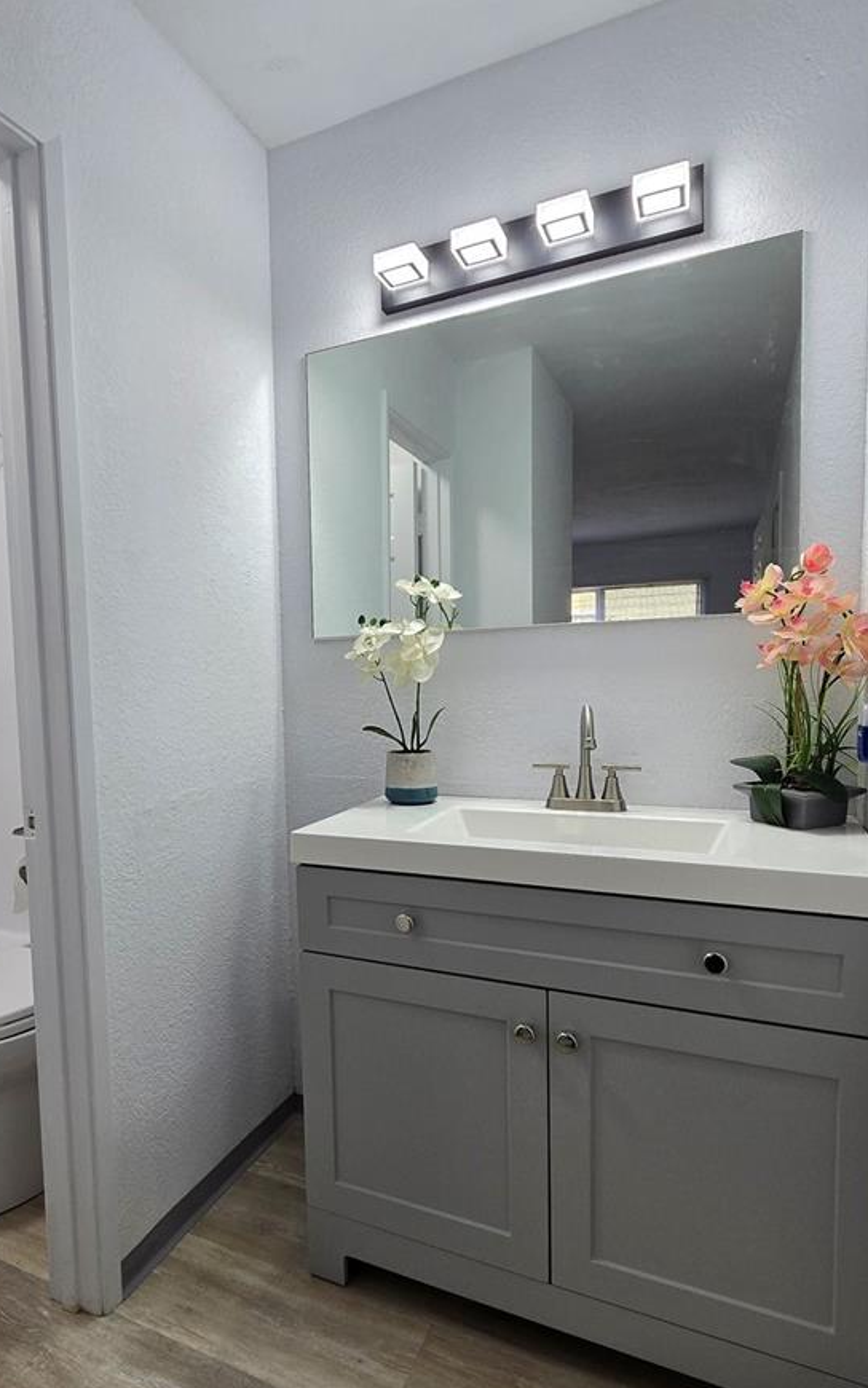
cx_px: 313
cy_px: 724
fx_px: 719
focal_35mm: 19
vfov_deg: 87.9
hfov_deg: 61.2
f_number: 2.2
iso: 64
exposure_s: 1/60
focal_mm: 2.2
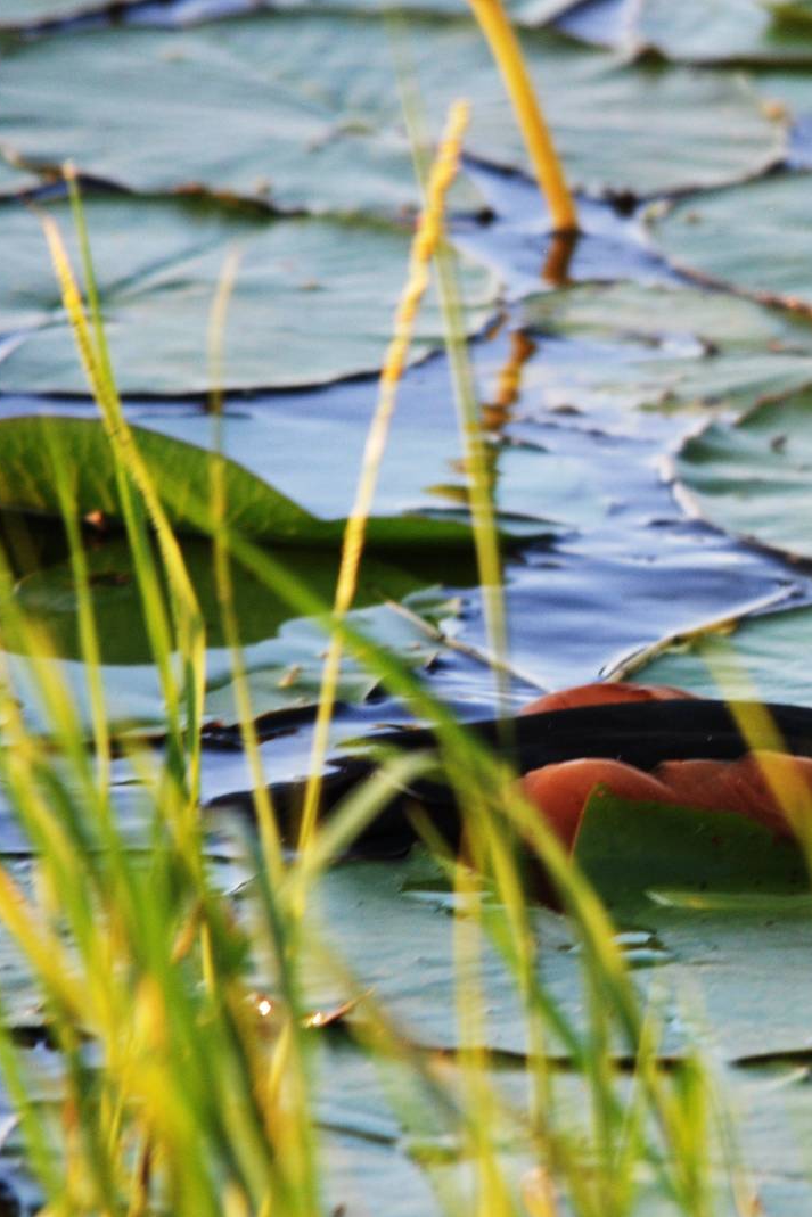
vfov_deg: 1.8
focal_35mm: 1124
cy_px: 608
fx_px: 38013
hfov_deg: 1.2
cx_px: 602
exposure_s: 1/80
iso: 400
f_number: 6.3
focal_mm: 500
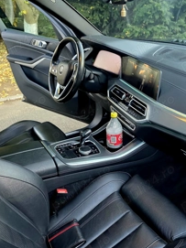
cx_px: 113
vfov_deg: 53.9
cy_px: 133
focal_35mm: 34
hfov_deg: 41.5
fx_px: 244
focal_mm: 6.3
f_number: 1.7
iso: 320
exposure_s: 1/101
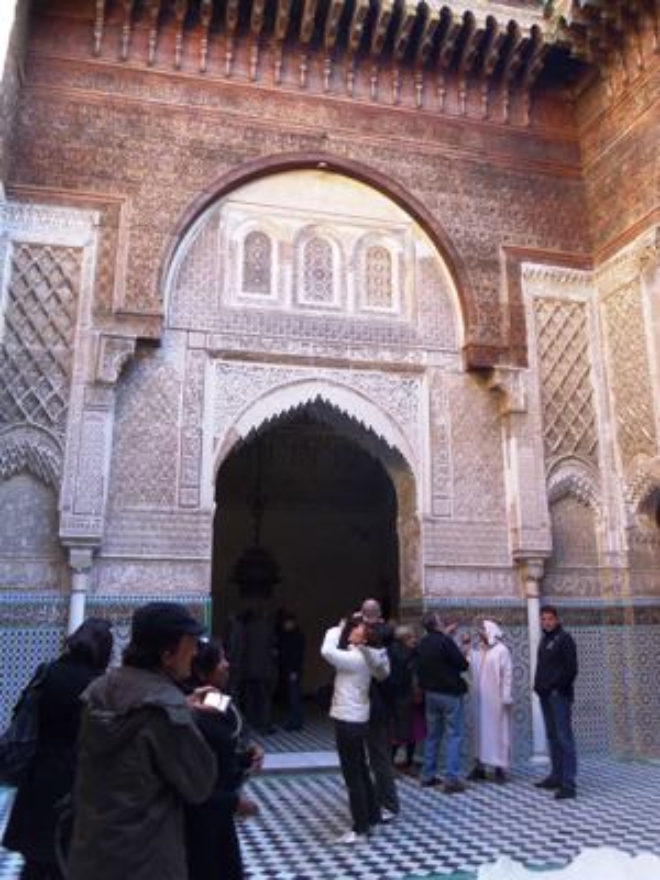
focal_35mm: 31
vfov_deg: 58.4
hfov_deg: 45.4
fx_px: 788
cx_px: 330
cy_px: 440
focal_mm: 5.6
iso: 100
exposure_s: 1/51
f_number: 3.3
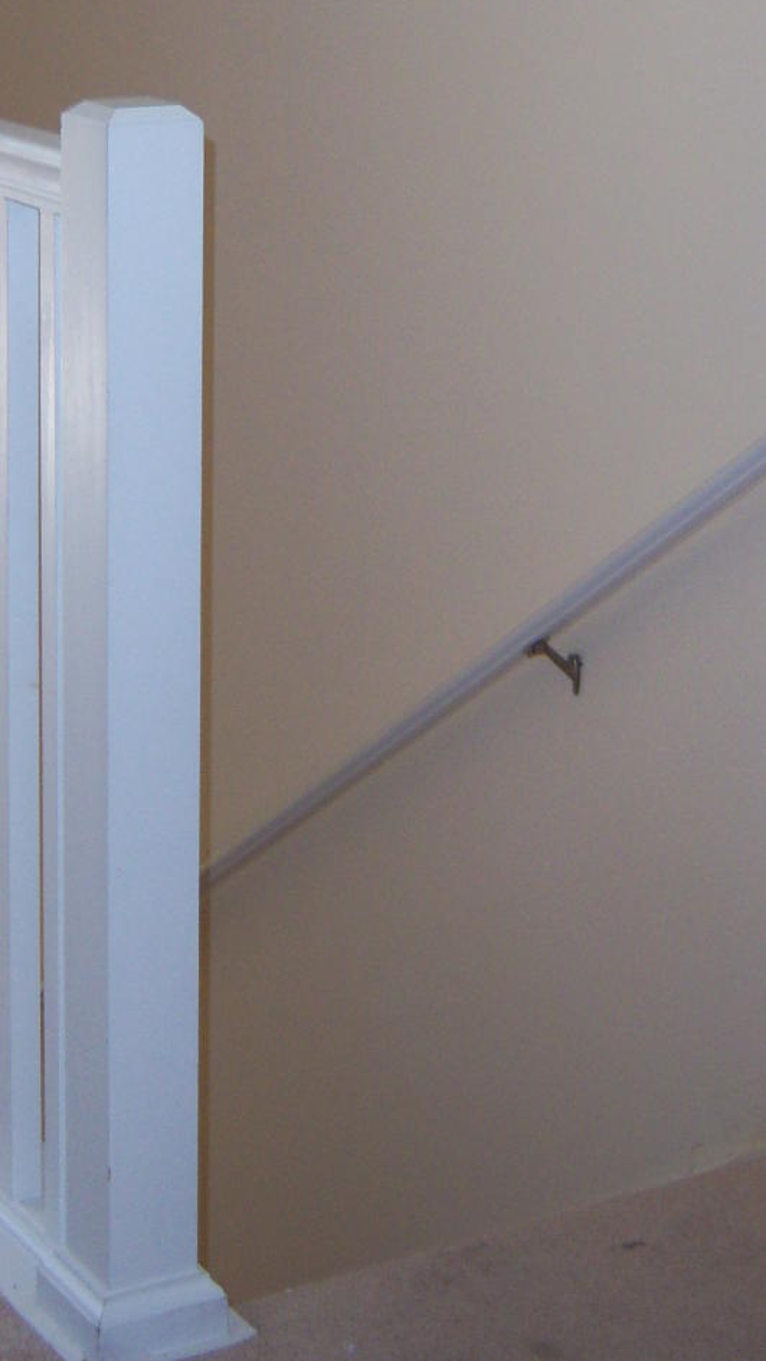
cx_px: 239
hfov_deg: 14.5
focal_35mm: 83
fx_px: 2995
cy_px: 301
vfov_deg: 25.2
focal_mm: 7.5
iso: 80
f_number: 2.8
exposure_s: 1/60
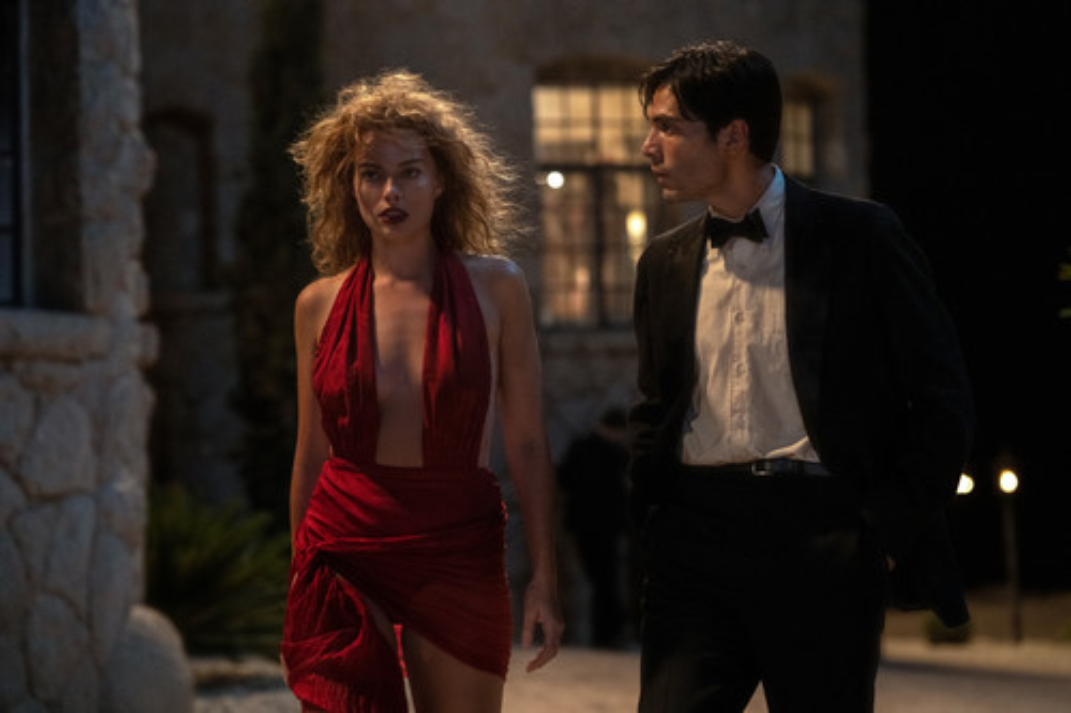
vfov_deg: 16.1
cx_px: 536
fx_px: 2528
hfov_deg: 23.9
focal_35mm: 85
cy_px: 356
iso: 2000
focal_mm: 85
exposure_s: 1/250
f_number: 2.5
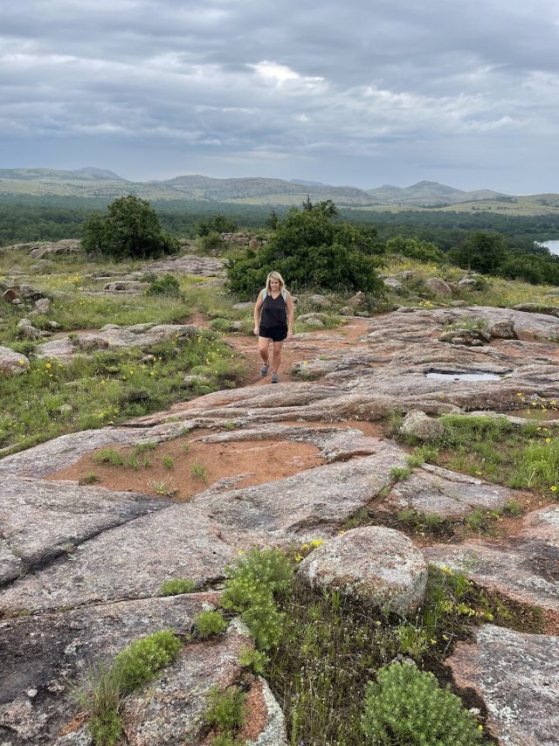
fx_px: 560
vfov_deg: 67.3
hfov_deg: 53.0
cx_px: 280
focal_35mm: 26
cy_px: 373
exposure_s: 1/888
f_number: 1.6
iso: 32
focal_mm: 4.2
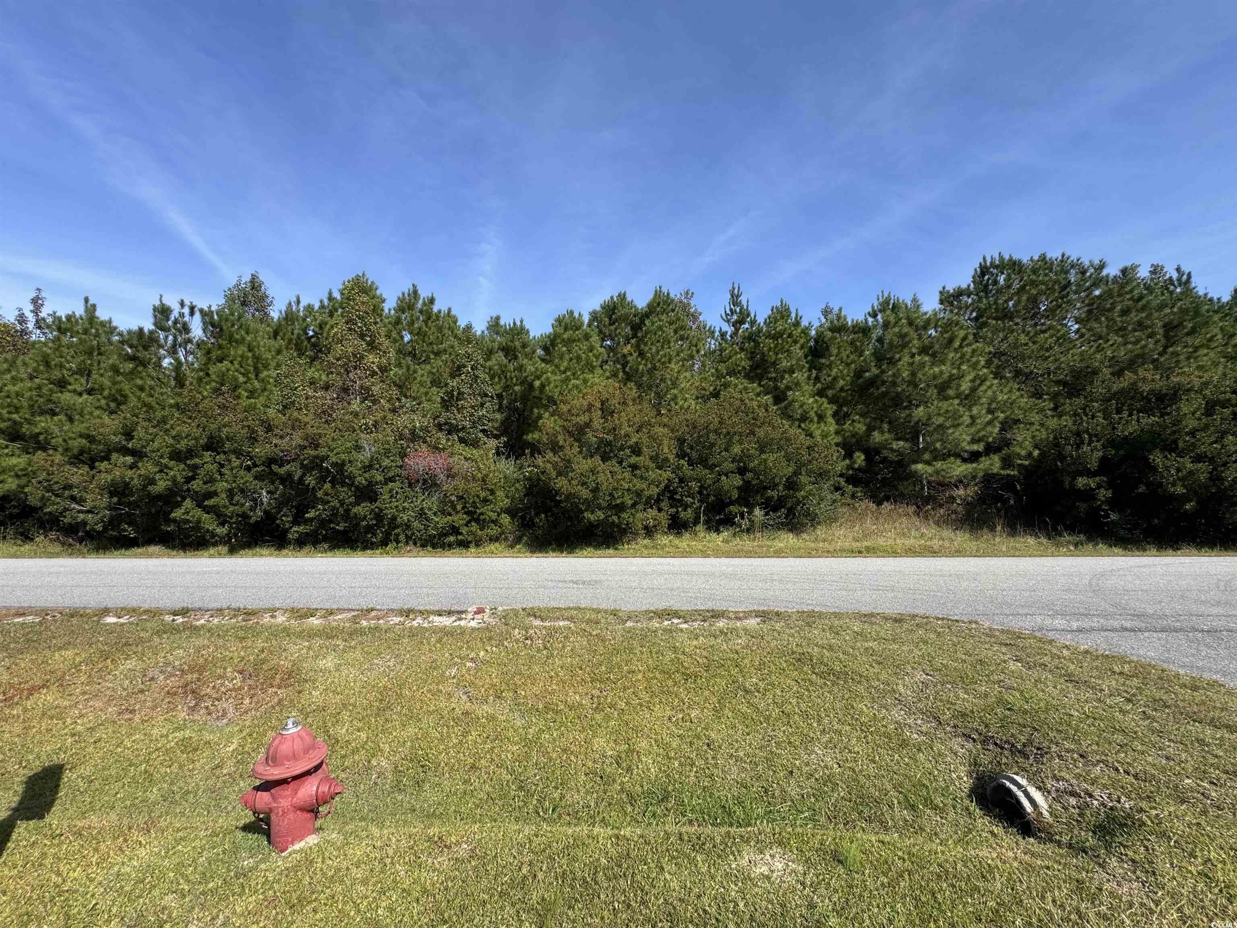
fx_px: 500
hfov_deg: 102.1
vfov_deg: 85.7
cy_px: 464
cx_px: 618
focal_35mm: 14
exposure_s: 1/1078
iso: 40
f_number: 2.2
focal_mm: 2.22
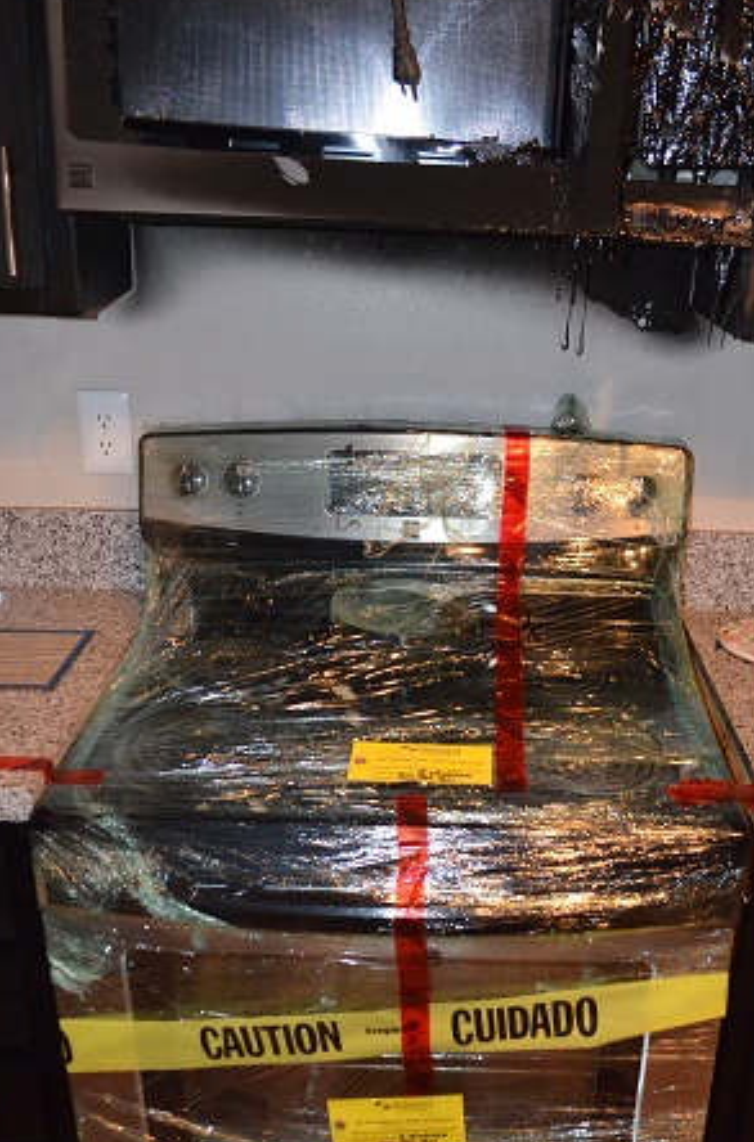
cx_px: 464
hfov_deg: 34.7
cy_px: 724
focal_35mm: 38
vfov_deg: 50.3
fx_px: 1202
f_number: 3.5
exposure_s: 1/60
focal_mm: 18
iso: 3200
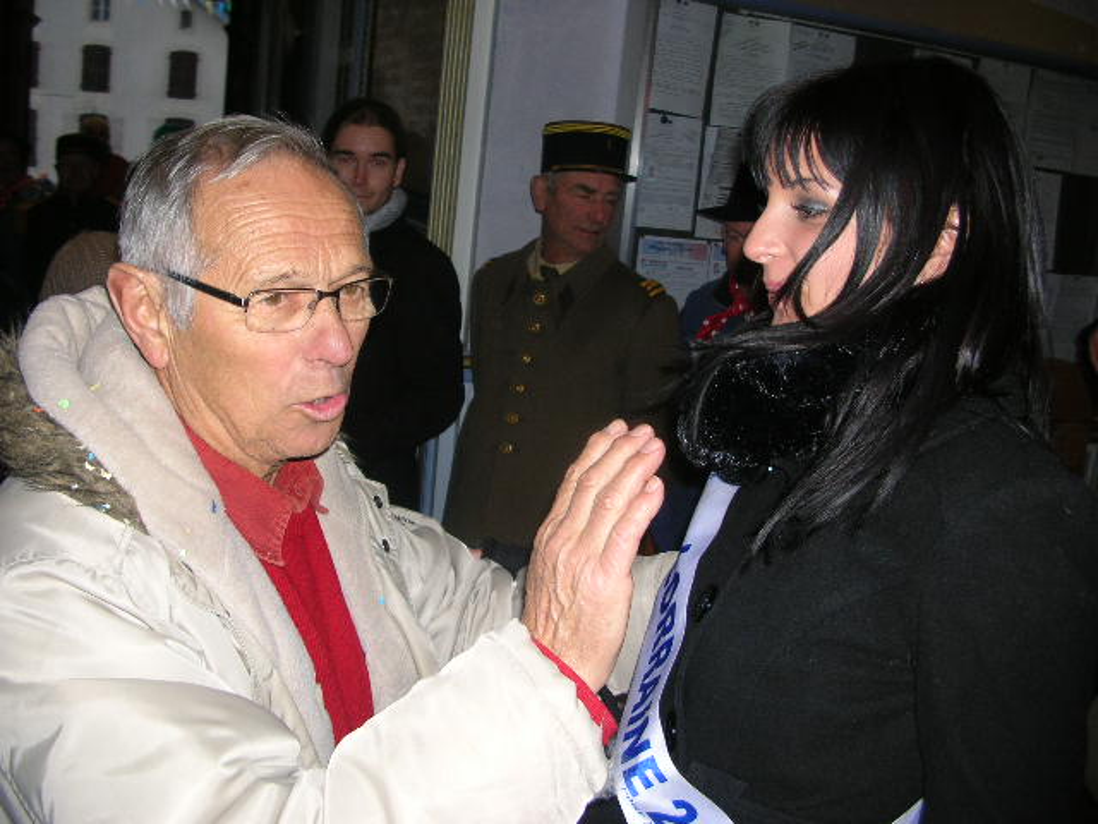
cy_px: 412
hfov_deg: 52.6
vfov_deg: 40.7
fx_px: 1110
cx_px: 549
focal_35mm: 35
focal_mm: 5.8
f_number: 2.8
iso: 50
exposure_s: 1/60.1
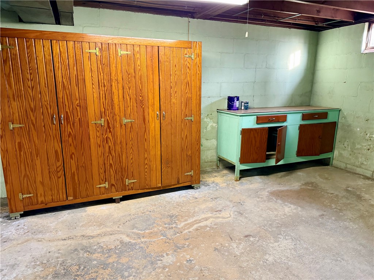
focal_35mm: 24
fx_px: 259
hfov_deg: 71.6
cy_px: 140
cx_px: 187
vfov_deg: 56.8
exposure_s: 1/60
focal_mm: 6.76
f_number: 1.78
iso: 500
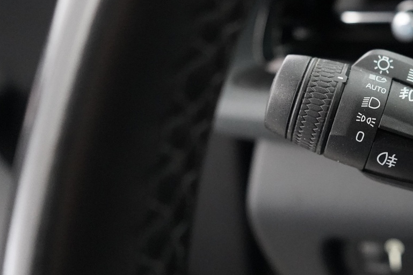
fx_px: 677
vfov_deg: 23.0
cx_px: 404
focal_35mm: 59
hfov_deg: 31.6
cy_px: 119
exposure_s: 1/80
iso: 12800
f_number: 3.5
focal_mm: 28
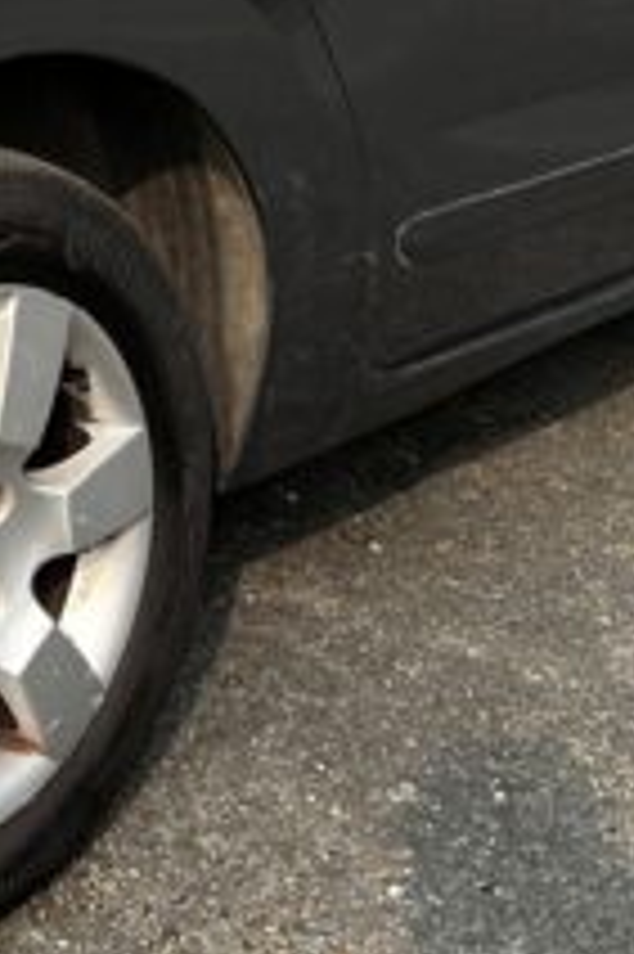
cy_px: -198
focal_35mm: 102
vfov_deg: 18.9
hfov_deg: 13.1
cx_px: -81
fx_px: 2699
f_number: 1.5
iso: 50
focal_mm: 5.7
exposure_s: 1/1000
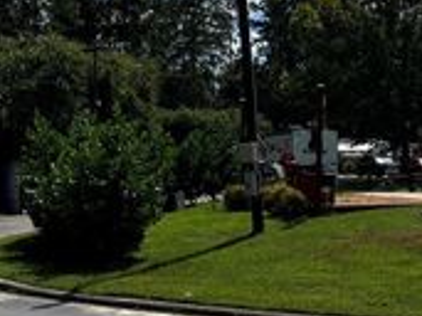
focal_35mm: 76
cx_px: 415
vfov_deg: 19.4
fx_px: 926
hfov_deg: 24.6
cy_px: 159
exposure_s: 1/6173
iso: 50
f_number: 1.6
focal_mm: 5.1
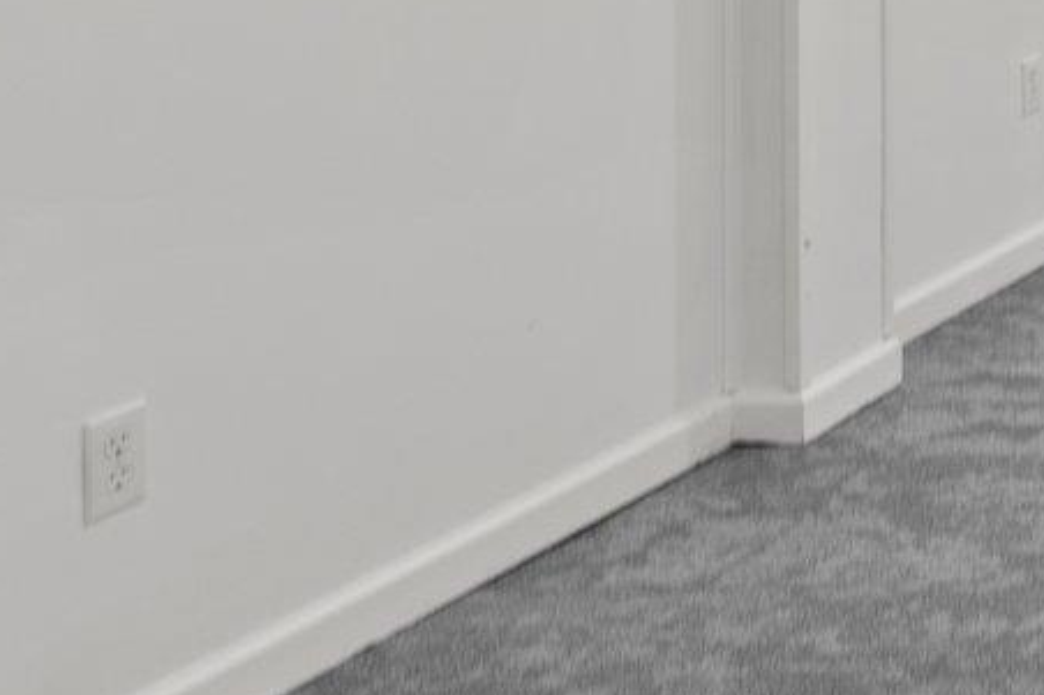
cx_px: 2113
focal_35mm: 68
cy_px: -285
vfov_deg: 18.2
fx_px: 1971
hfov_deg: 18.5
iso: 100
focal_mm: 10
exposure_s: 1
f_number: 8
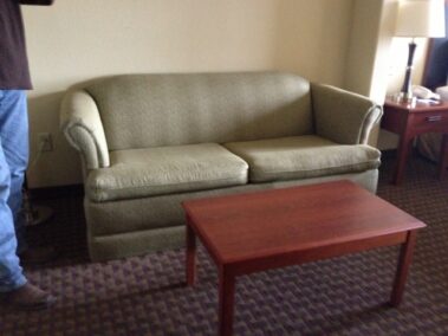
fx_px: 453
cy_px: 168
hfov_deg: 52.6
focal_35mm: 35
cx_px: 224
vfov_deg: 40.7
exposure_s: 1/15
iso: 800
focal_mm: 4.28
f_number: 2.4
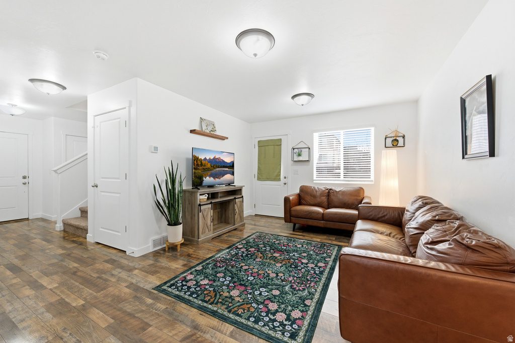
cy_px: 172
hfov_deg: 104.3
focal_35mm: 14
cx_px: 258
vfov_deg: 81.1
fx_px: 200
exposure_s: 1/640
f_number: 8
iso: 800
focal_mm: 14
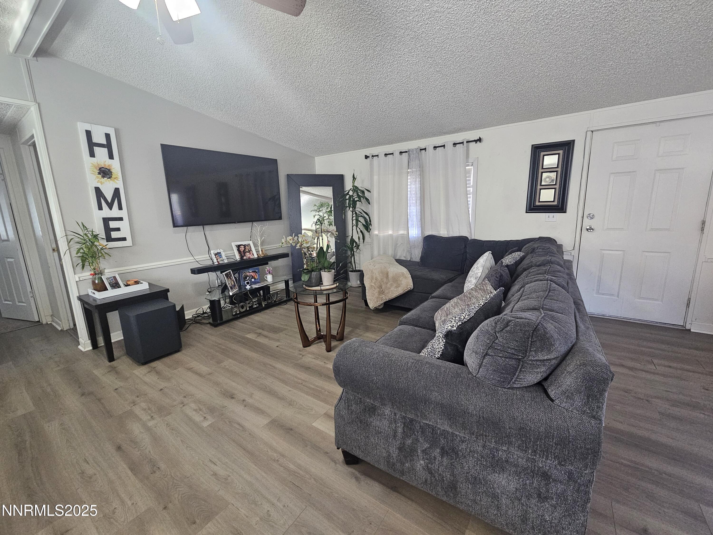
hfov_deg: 106.2
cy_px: 268
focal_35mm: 13
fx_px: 268
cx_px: 356
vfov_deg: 89.9
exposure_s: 1/60
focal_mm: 2.2
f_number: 2.2
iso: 400
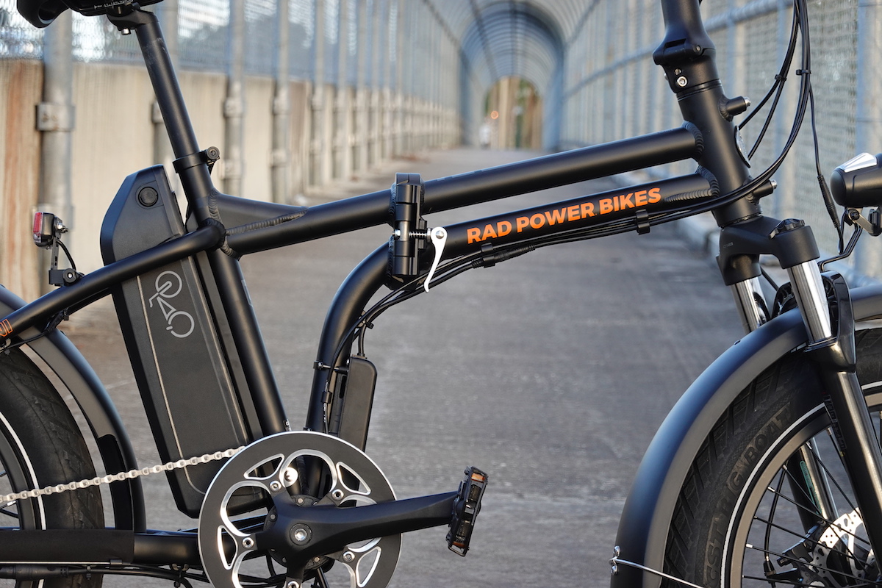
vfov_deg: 11.2
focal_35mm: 122
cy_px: 294
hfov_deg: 16.8
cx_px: 441
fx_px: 2989
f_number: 4.5
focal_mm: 44.38
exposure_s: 1/125
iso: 200
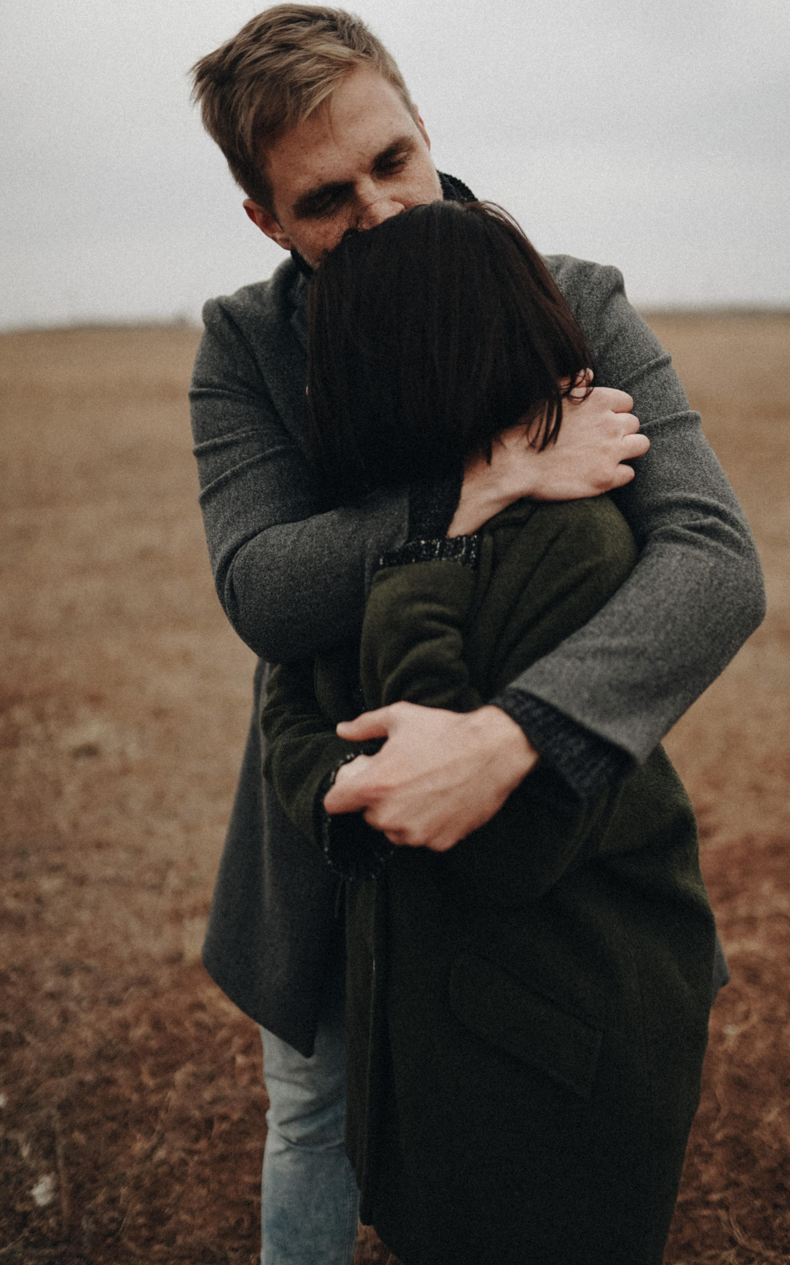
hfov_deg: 35.3
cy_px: 627
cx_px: 425
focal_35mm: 36
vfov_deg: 54.0
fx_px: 1240
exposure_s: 1/2000
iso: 200
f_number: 1.4
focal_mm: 35
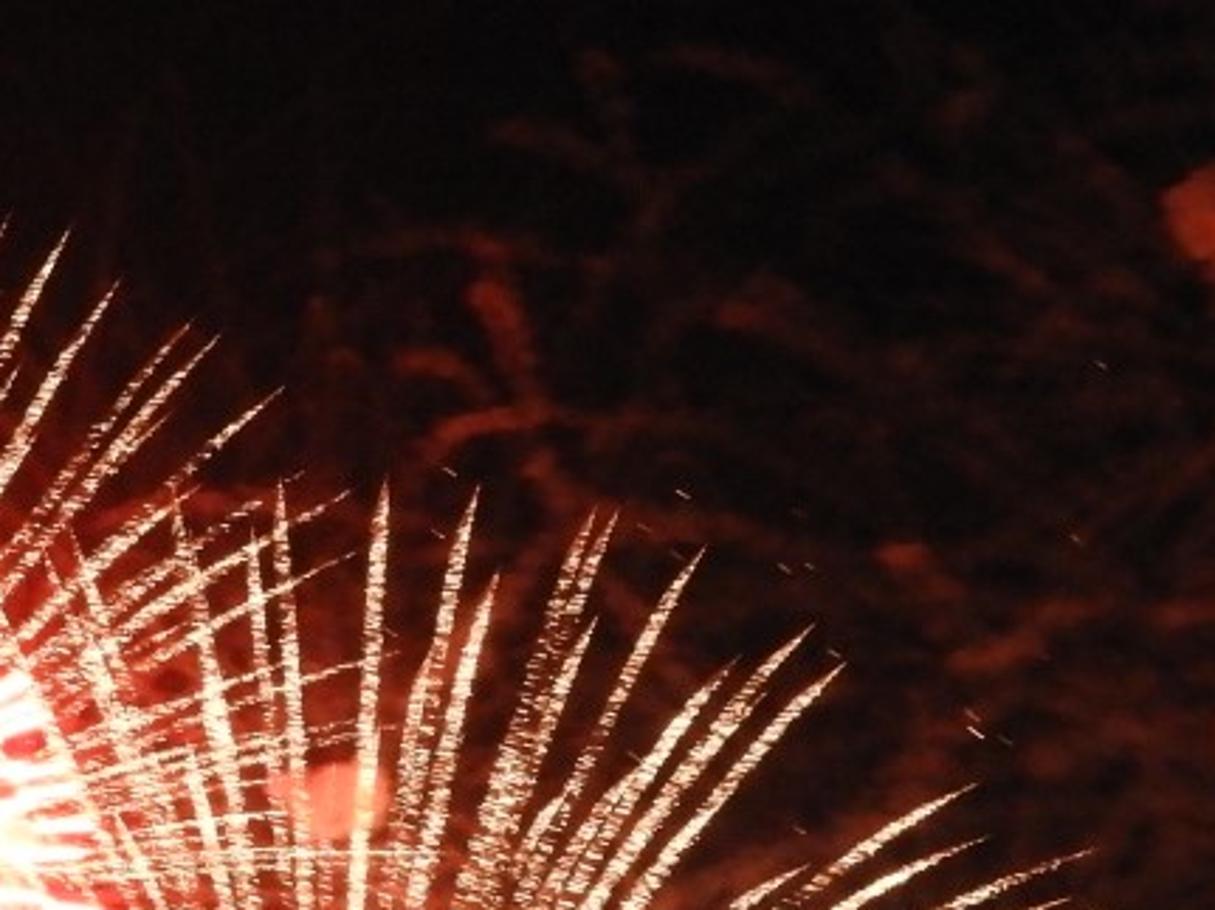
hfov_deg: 8.4
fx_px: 8211
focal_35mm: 234
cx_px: -3
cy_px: 1251
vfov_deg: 6.3
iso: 800
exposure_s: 1/5
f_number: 4.5
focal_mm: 12.5
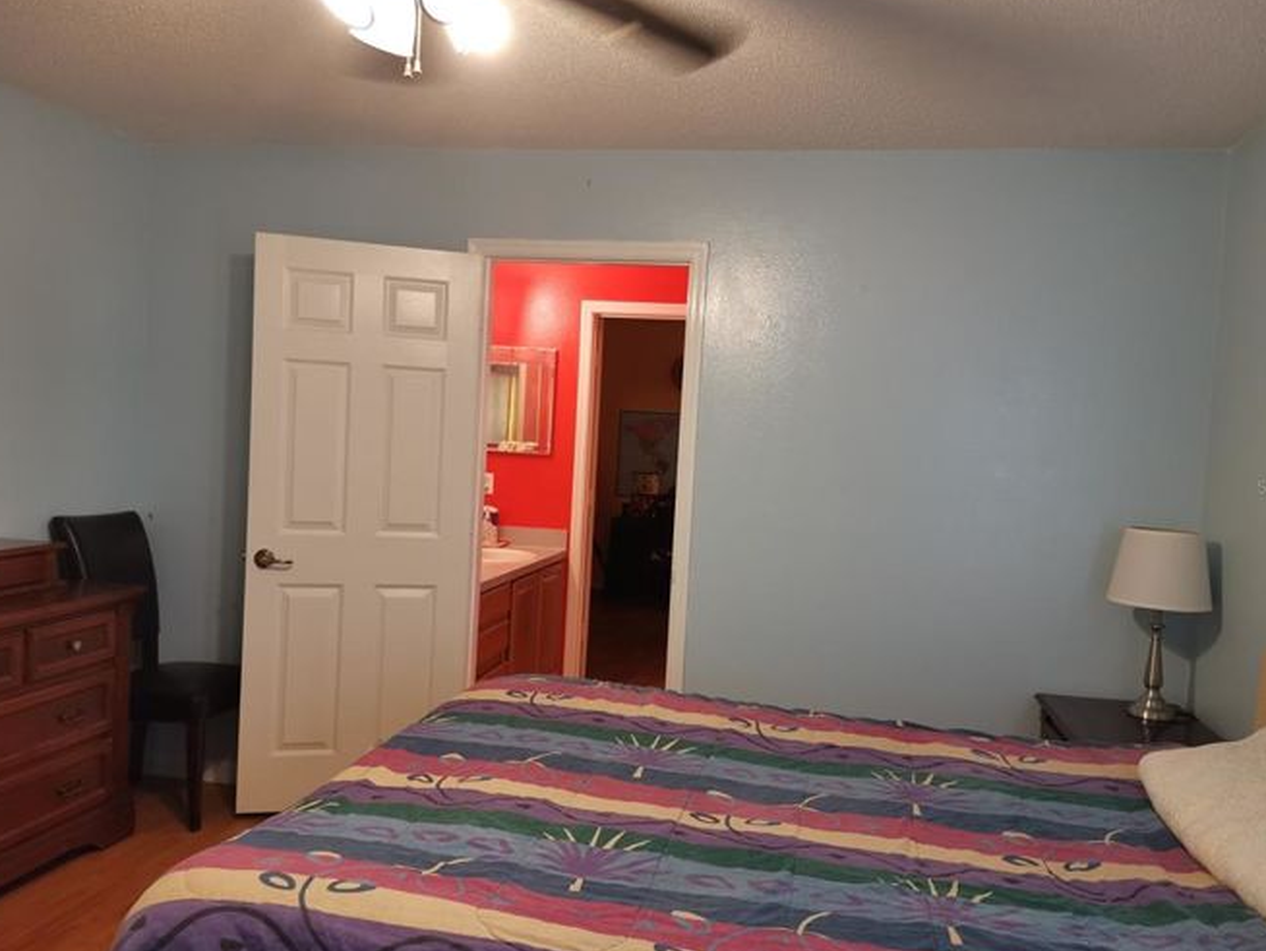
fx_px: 1024
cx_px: 655
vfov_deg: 49.8
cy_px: 486
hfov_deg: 63.4
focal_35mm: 28
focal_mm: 4.75
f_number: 1.8
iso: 400
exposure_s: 1/60
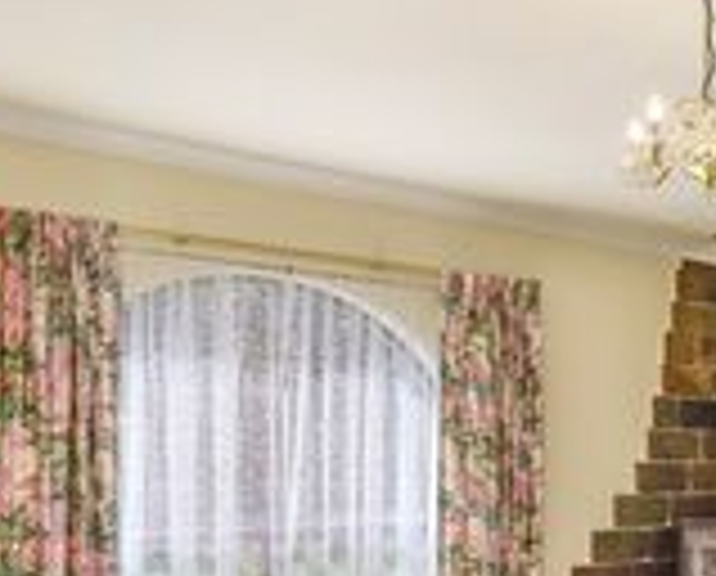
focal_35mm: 47
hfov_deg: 34.4
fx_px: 998
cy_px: 439
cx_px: 779
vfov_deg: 31.6
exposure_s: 1/30
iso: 125
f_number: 11
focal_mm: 17
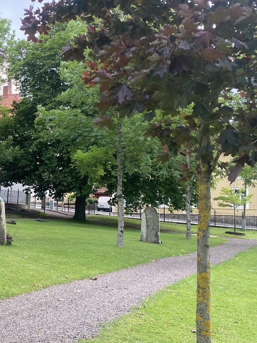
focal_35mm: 48
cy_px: 178
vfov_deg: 39.7
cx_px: -6
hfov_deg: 28.2
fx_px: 475
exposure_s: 1/446
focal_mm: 4.25
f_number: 1.8
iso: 32
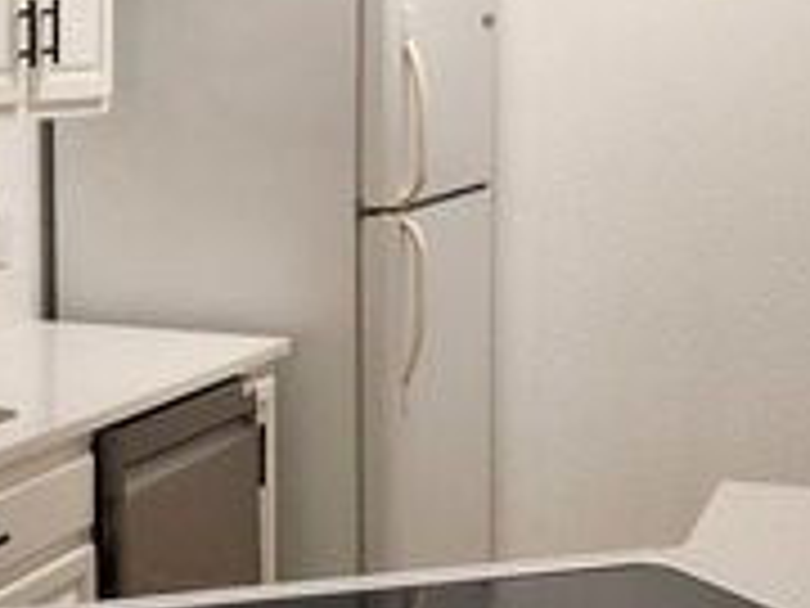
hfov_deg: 23.1
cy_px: 257
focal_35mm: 82
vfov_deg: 18.0
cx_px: 50
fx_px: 1919
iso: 125
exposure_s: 1/180
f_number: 1.8
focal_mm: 6.4
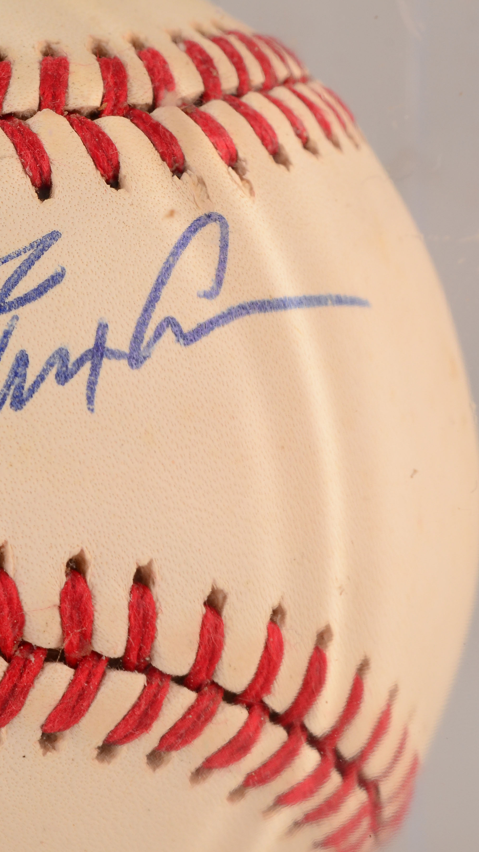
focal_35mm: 131
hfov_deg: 9.2
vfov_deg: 16.4
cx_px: -58
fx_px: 2953
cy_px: 426
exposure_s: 1/160
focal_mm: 55
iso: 200
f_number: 16
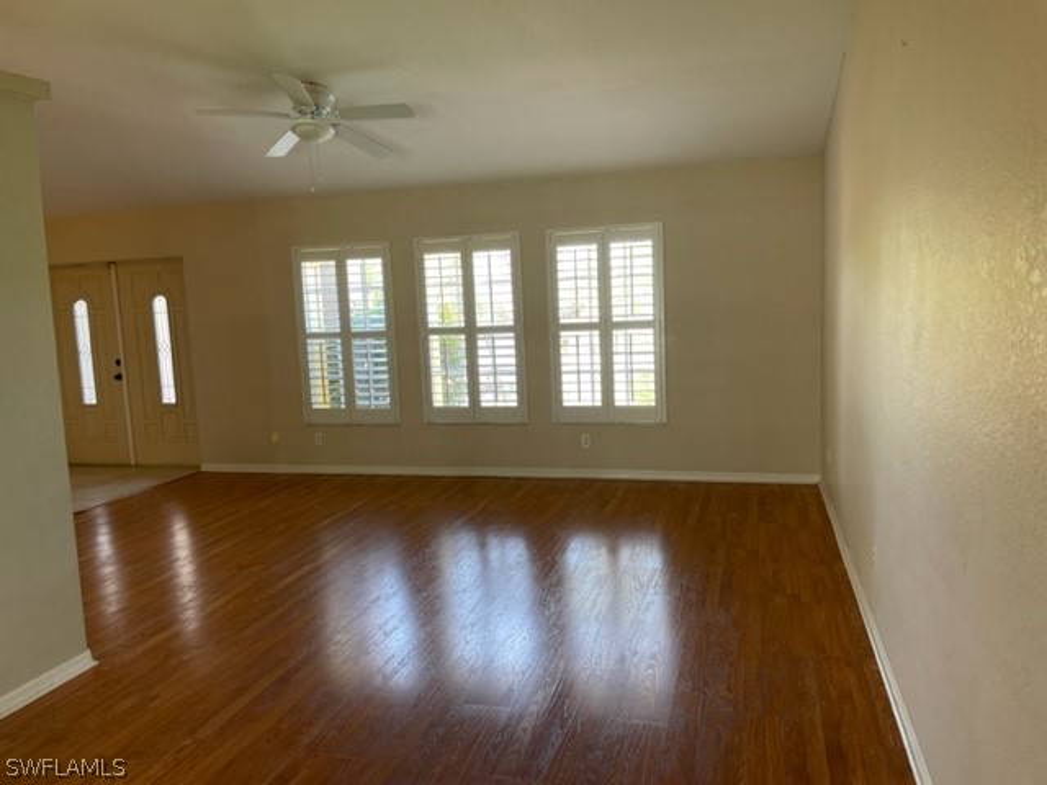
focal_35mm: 26
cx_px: 524
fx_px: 786
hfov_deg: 67.3
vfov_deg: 53.1
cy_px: 392
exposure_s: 1/60
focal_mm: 4.2
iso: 64
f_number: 1.6
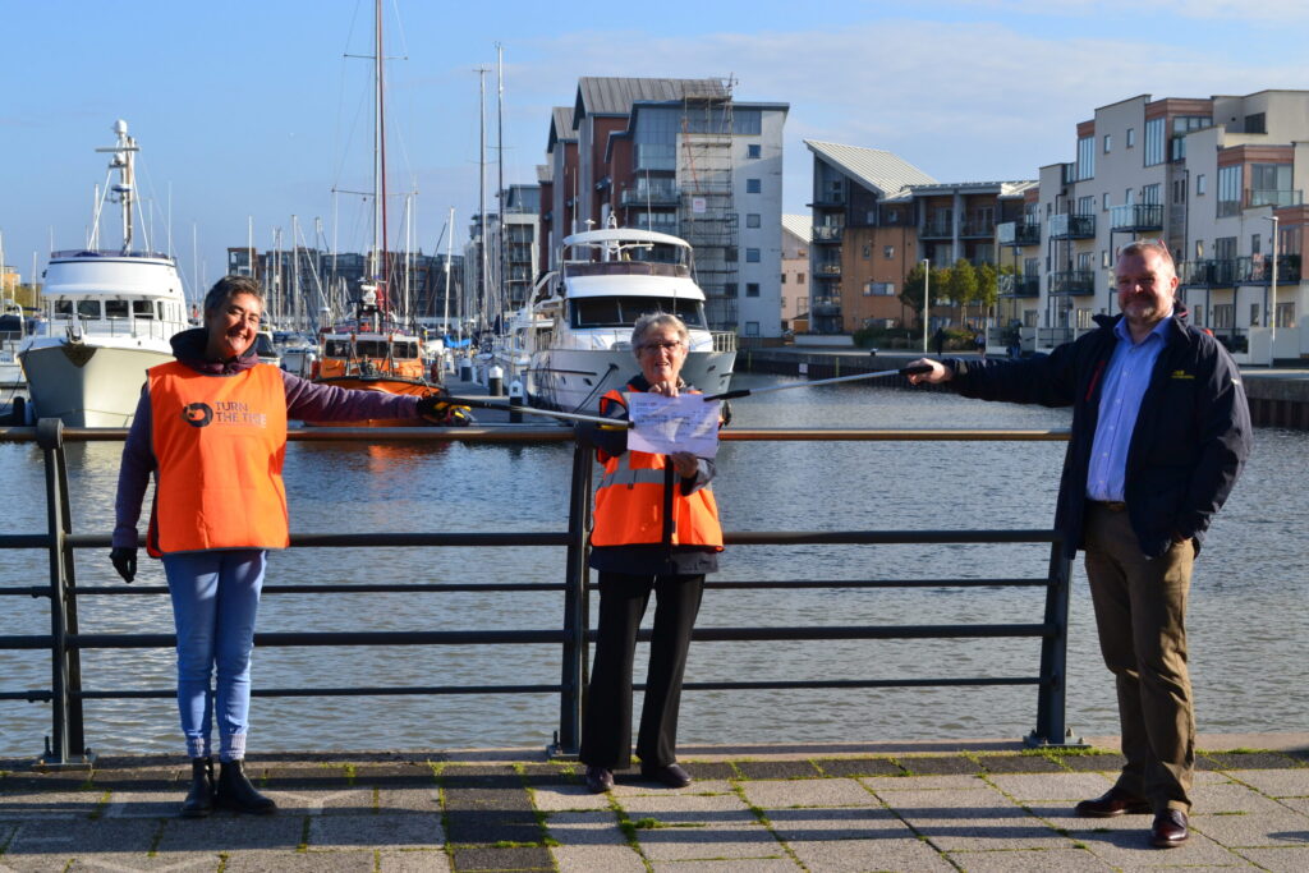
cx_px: 654
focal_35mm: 54
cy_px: 436
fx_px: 1964
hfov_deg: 36.9
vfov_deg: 25.1
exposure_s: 1/400
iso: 400
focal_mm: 36
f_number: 11
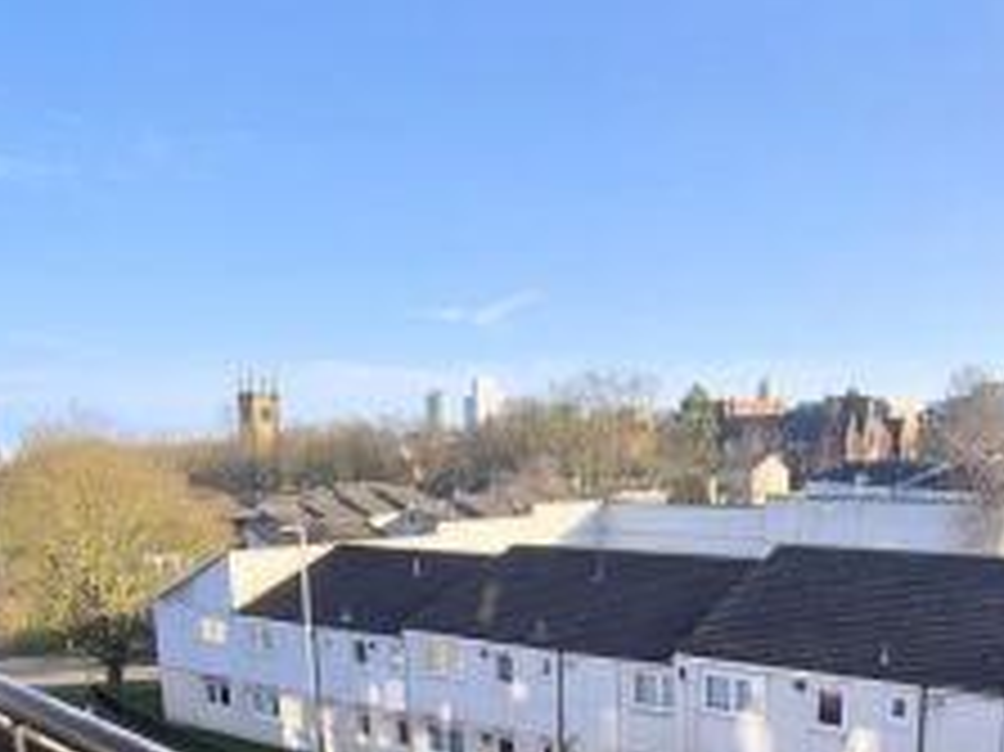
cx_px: 637
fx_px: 986
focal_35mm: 34
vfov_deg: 37.8
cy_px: 732
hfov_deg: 53.3
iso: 50
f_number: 2.2
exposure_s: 1/992
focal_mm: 2.2
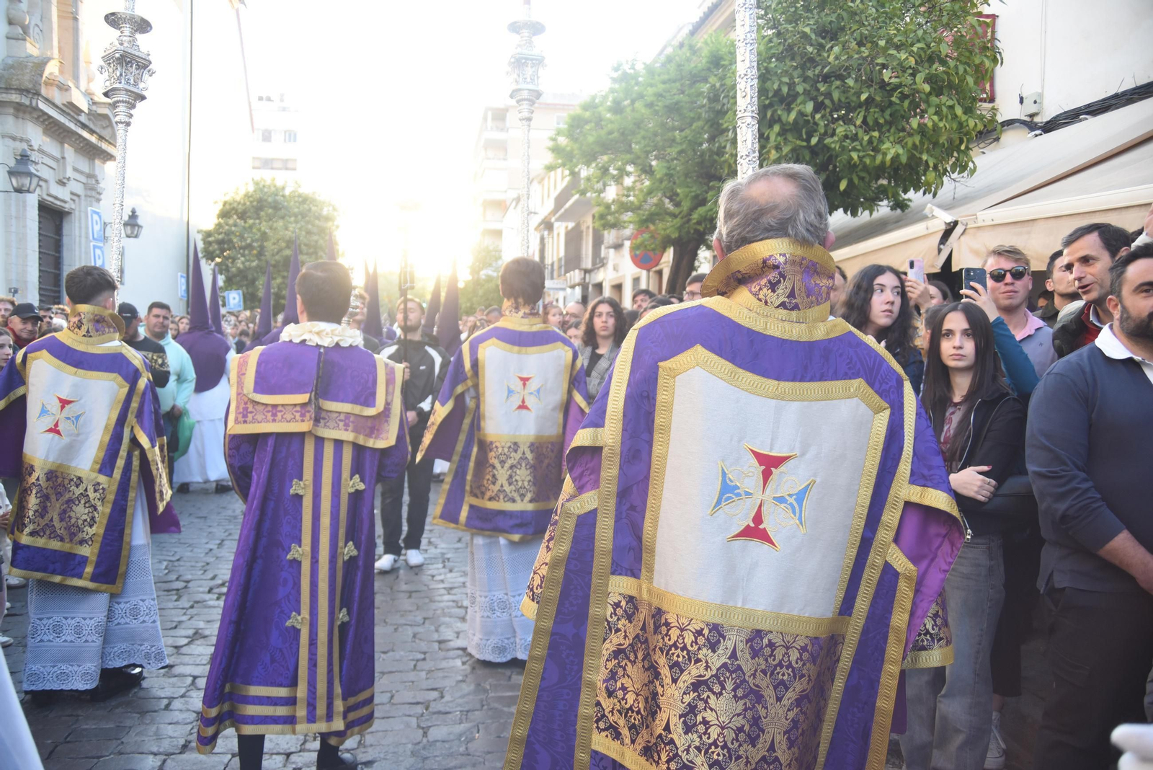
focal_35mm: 29
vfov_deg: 45.0
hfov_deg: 63.6
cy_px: 385
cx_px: 576
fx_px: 929
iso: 1250
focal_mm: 29
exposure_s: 1/160
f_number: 6.3
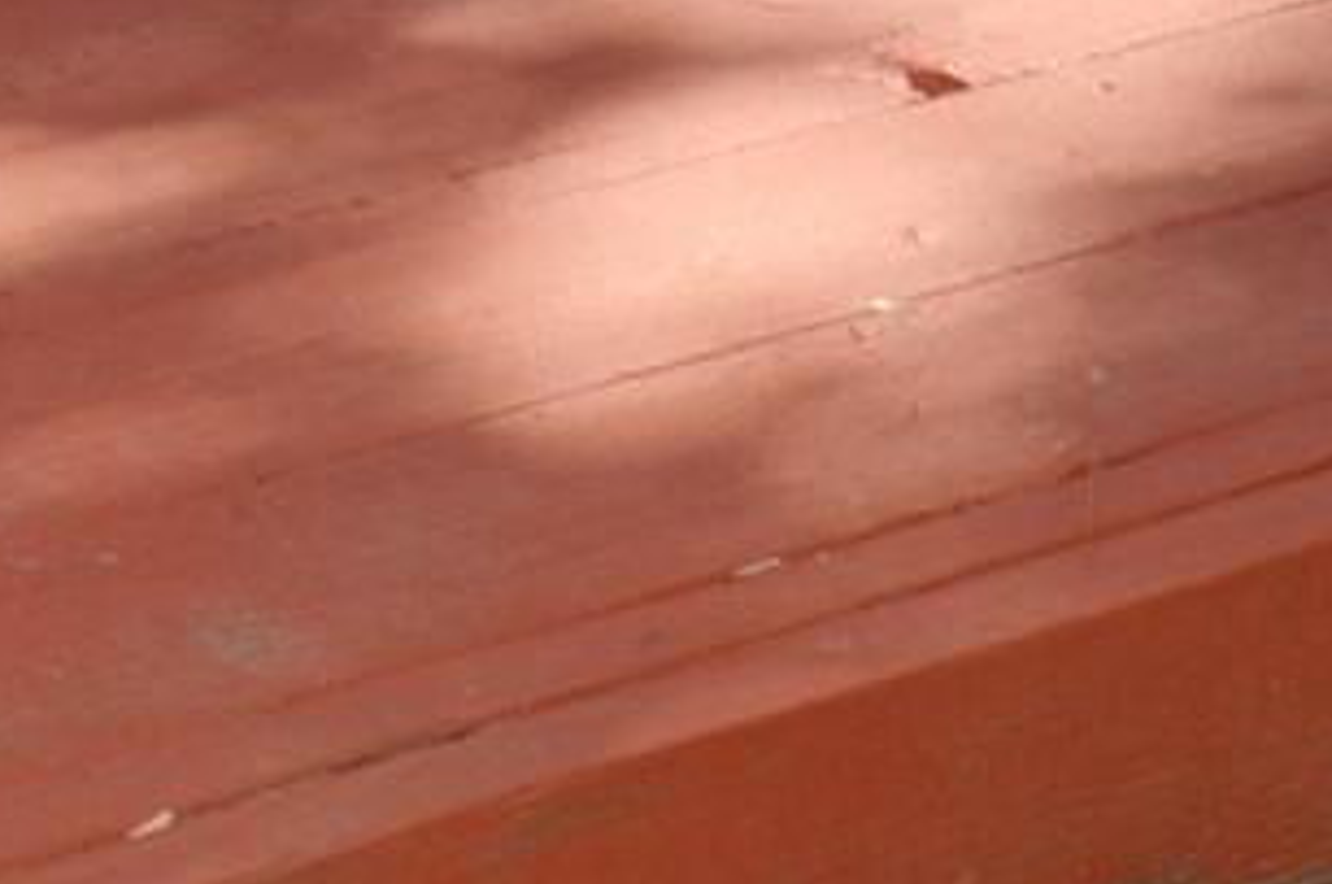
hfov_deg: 11.2
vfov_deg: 6.9
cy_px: -1687
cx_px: -91
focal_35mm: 181
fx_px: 6686
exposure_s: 1/200
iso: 100
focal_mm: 18
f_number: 7.1
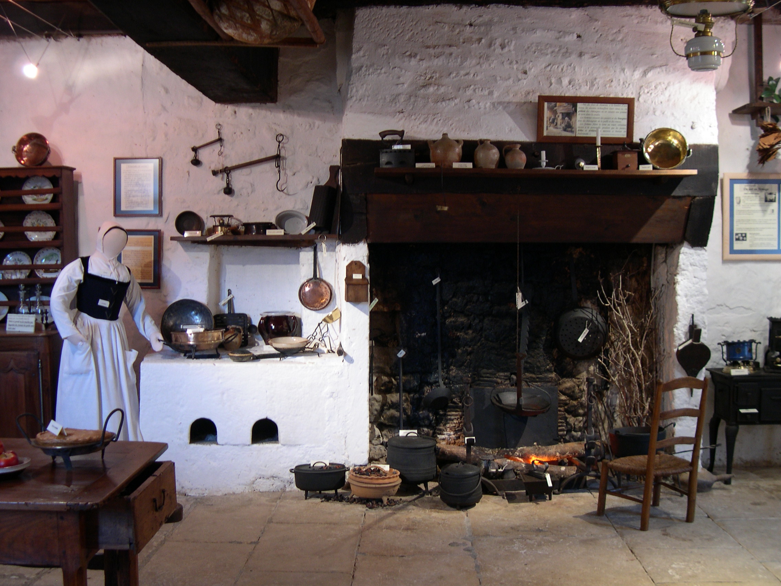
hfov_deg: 49.0
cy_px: 293
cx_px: 390
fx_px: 857
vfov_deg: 37.7
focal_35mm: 38
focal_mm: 8
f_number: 2.8
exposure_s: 1/4.6
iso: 103
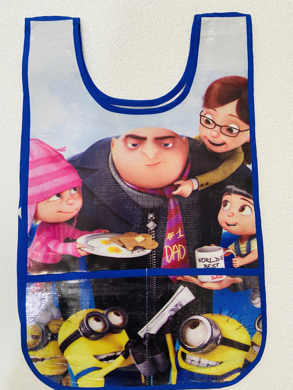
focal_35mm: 26
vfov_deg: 67.3
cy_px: 195
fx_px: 293
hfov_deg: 53.1
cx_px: 146
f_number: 1.8
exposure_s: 1/60
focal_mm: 4.25
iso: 400
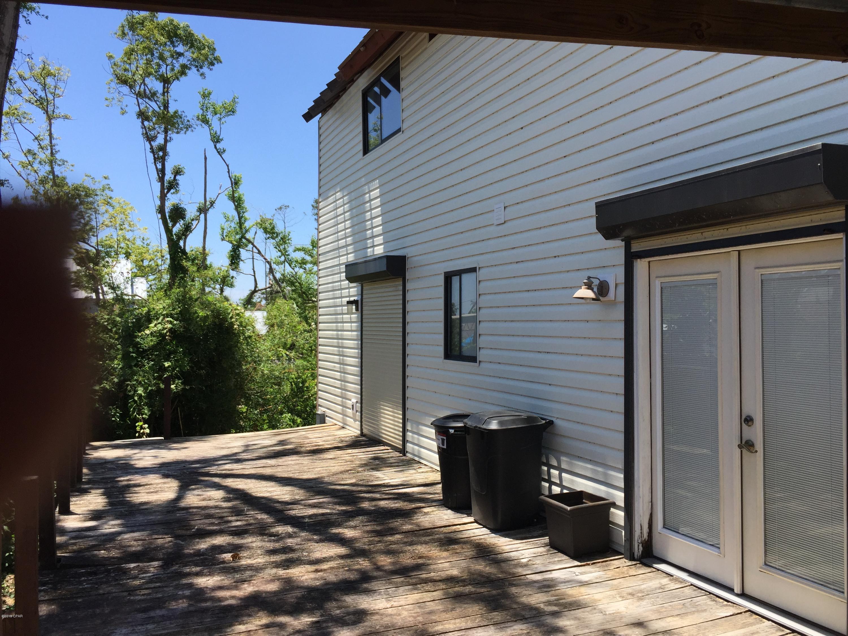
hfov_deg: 61.7
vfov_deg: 48.2
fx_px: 710
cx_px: 424
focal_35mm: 29
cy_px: 318
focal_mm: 4.15
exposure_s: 1/1464
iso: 32
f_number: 2.2
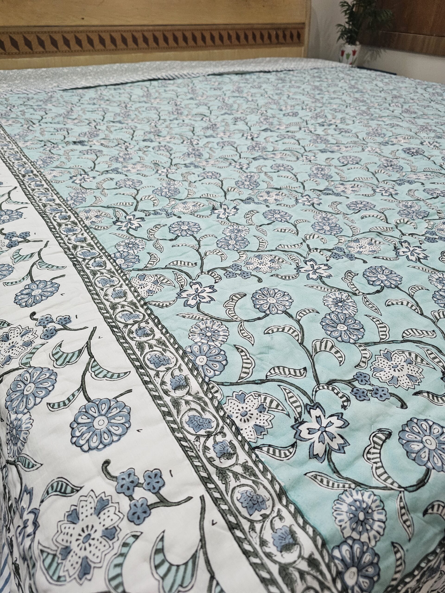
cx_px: 222
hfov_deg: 58.9
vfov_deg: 73.9
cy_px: 296
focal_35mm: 23
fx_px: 394
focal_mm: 6.3
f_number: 1.7
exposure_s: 1/100
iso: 640
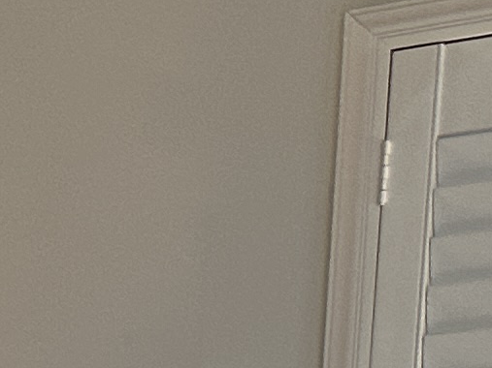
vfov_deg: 6.8
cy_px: 1198
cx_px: -978
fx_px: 2714
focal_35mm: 191
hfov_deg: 8.6
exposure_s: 1/60
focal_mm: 6.86
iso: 125
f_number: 1.78
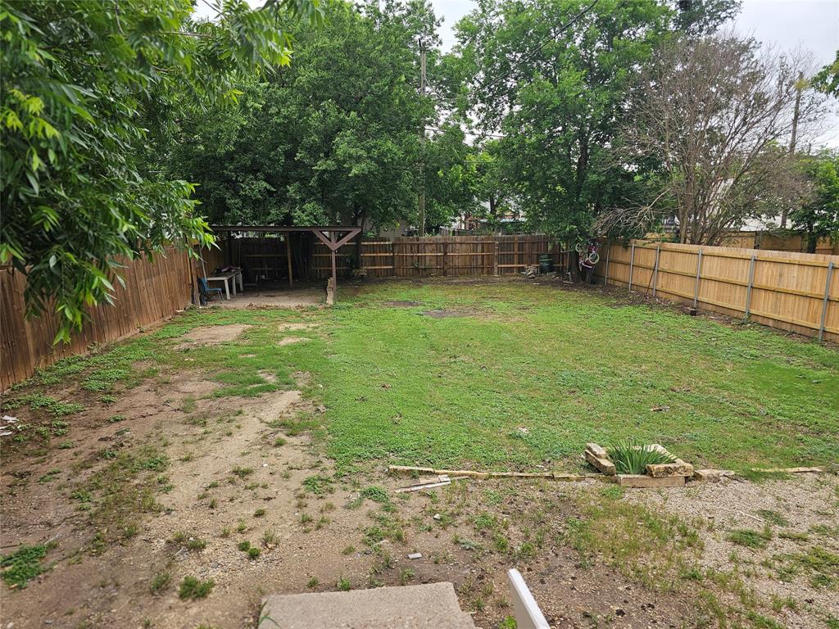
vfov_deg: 58.9
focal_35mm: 23
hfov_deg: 73.9
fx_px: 557
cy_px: 314
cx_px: 420
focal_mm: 6.3
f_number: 1.7
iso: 12
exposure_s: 1/120
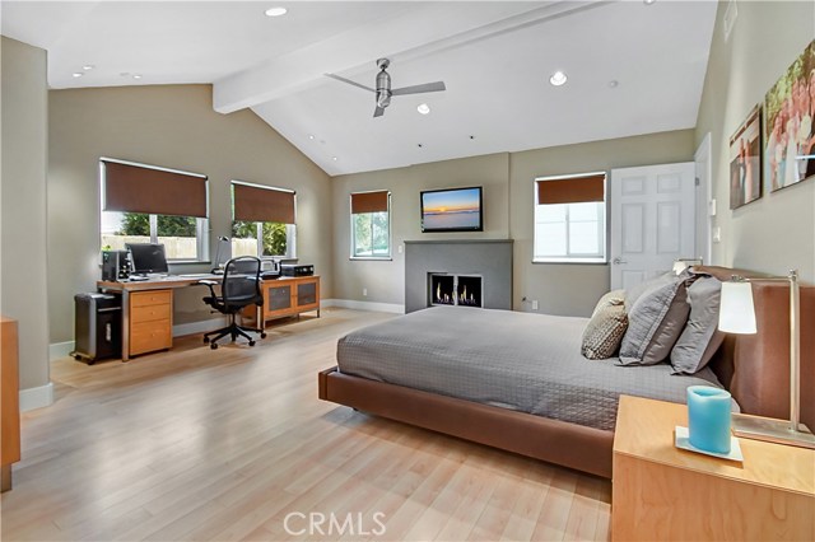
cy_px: 271
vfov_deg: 77.3
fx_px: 339
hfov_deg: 100.4
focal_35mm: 15
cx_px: 408
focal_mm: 10
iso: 1000
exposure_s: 1/250
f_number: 10
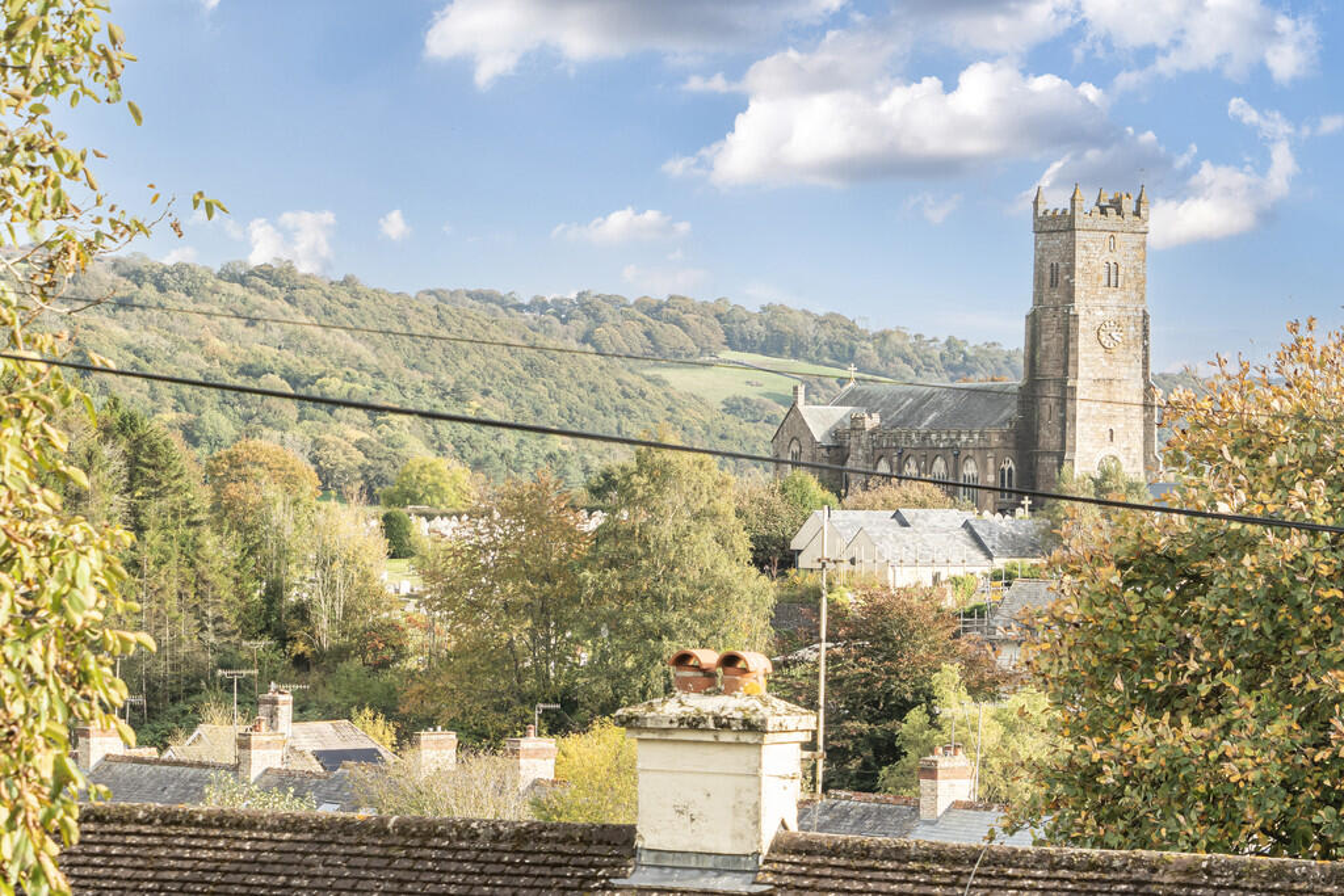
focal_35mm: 138
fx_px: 5152
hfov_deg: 14.9
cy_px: 448
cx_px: 672
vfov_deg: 9.9
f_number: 8
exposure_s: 1/200
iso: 400
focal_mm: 92
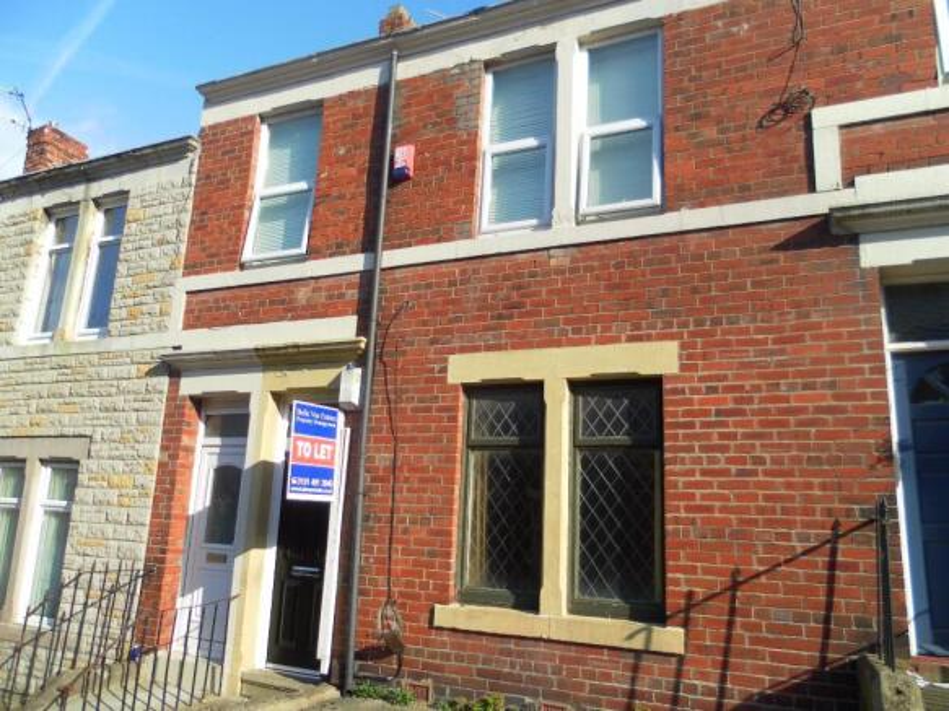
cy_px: 356
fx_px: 767
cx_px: 474
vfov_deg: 49.7
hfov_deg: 63.5
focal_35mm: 28
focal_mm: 4.9
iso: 80
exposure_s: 1/100
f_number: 8
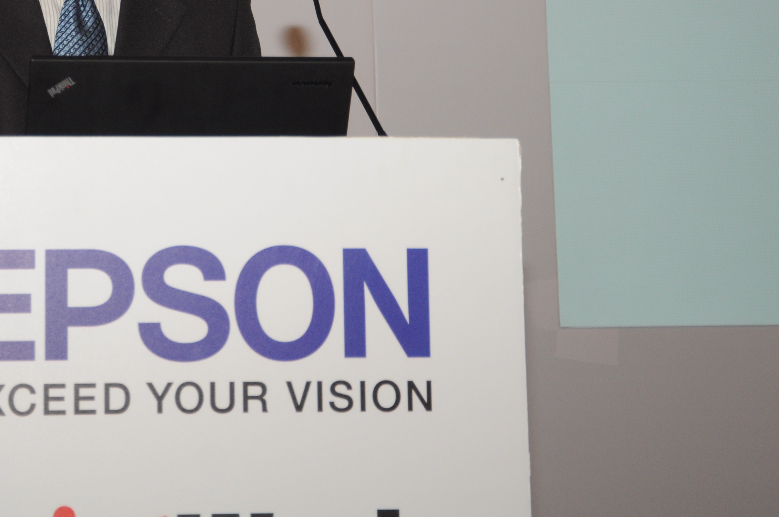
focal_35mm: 120
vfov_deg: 11.3
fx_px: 2591
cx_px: 167
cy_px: 62
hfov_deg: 17.0
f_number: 4.8
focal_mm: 45
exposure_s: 1/125
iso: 500
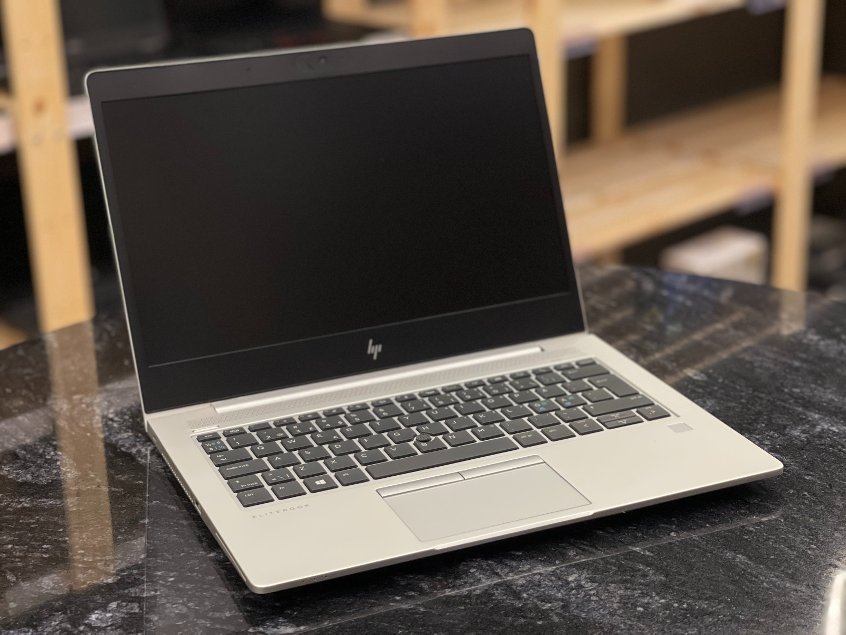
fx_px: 1564
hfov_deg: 30.3
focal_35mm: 64
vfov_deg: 22.9
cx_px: 423
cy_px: 318
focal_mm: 7.5
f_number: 2.2
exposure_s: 1/81
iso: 250
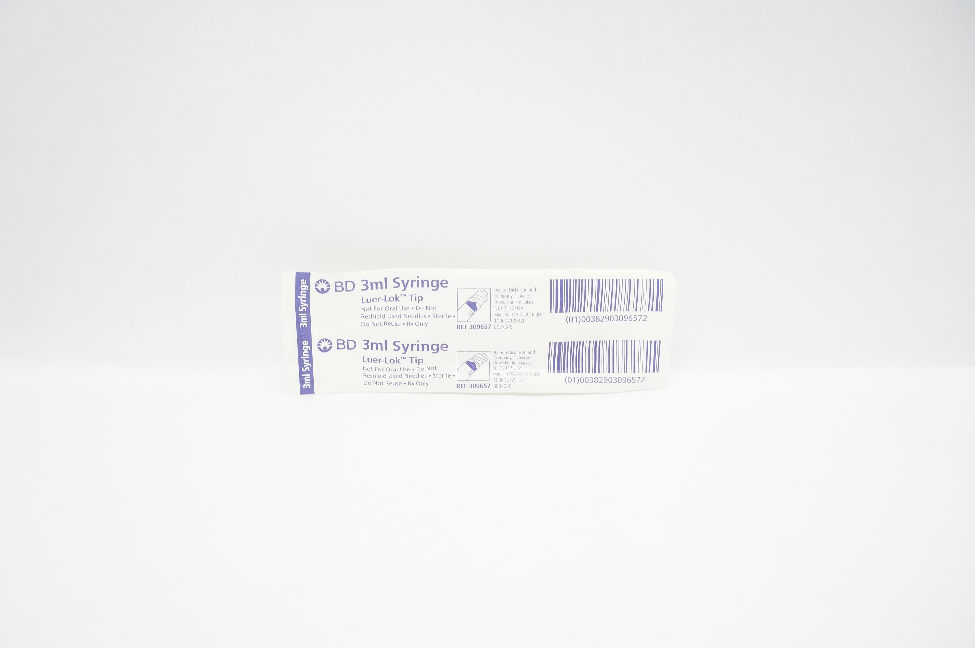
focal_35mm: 27
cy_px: 324
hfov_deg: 67.4
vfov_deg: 47.8
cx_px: 488
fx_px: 730
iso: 800
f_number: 5.6
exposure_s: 1/80
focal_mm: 18
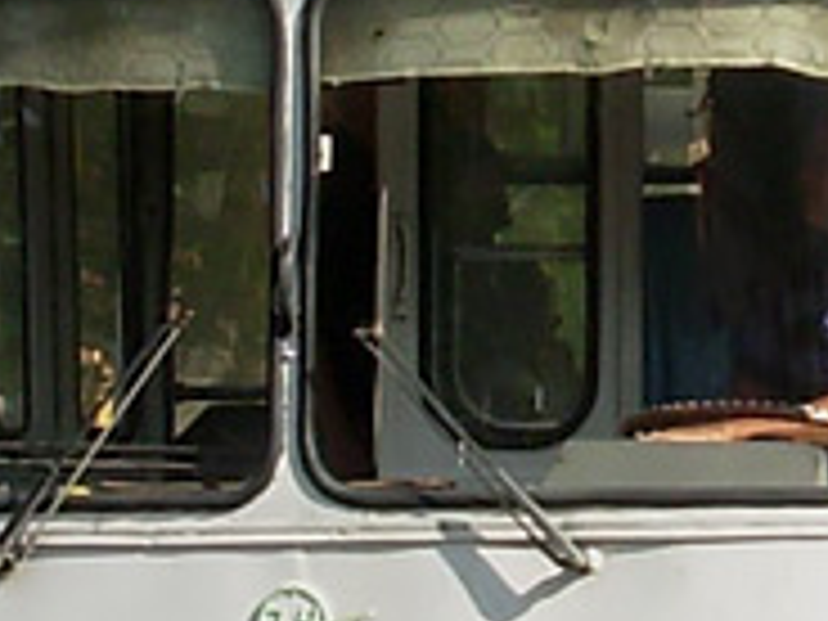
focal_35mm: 340
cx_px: 814
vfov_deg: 4.4
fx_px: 8133
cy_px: 9
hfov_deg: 5.8
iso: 50
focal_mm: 8.5
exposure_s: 1/609
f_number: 3.2
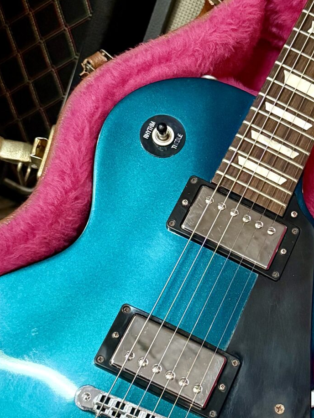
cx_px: 261
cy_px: 211
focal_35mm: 67
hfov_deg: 21.6
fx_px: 810
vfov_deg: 29.0
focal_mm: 6.76
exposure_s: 1/33
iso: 1000
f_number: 1.78
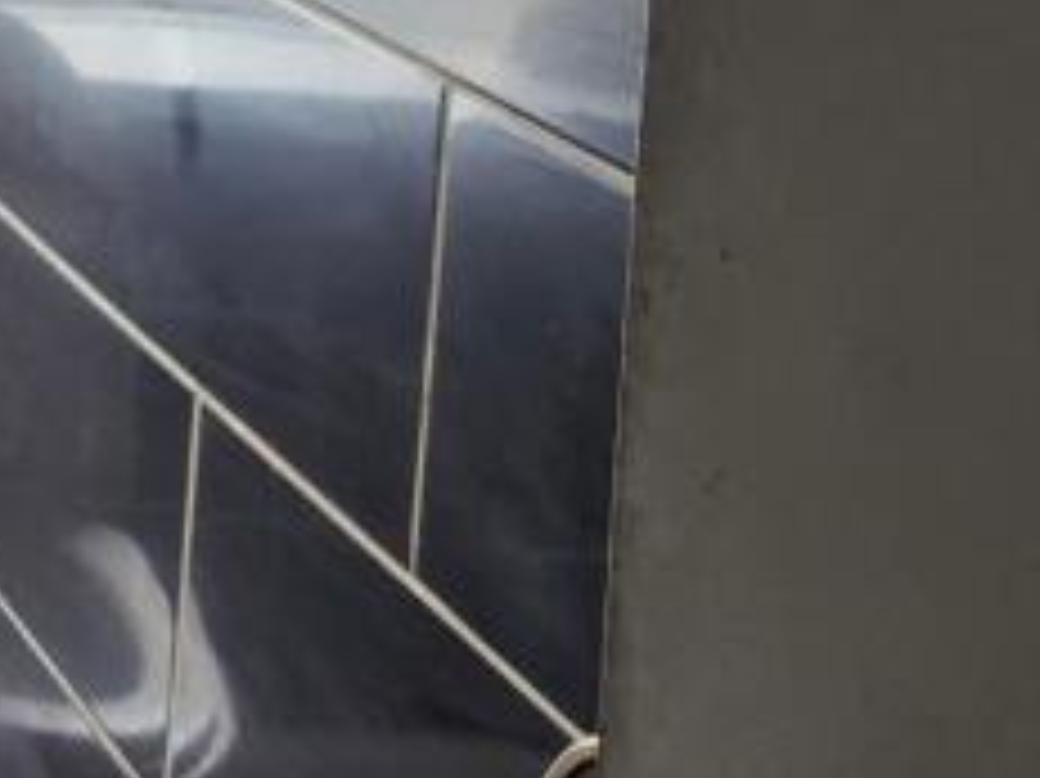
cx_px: -828
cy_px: -760
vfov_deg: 12.7
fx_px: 3063
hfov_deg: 16.2
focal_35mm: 102
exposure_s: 1/100
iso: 160
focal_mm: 5.4
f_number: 1.8
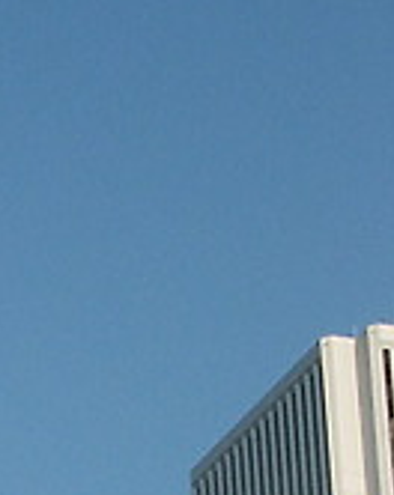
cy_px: 1285
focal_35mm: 276
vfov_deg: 6.6
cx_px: -592
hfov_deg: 5.4
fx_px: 4038
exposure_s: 1/250
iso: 64
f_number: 8
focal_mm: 10.92
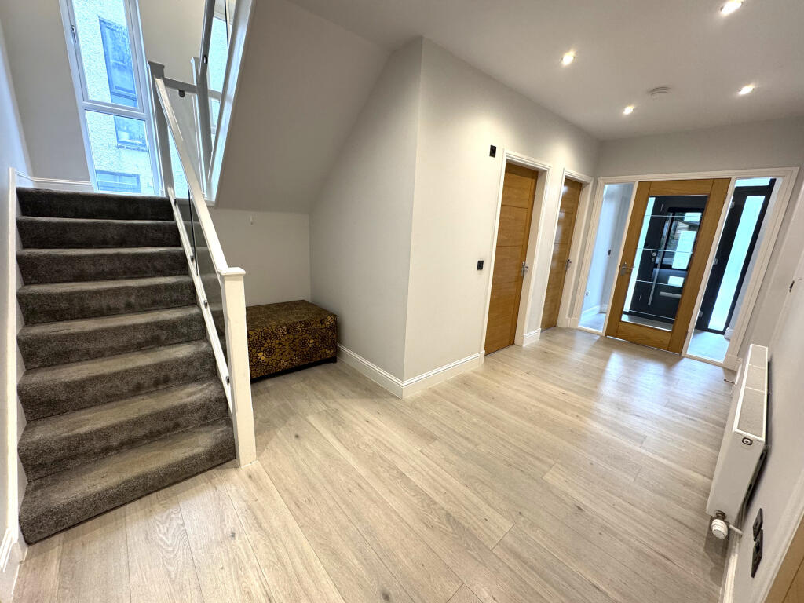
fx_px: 325
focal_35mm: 14
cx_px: 402
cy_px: 302
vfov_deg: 85.7
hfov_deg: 102.1
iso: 200
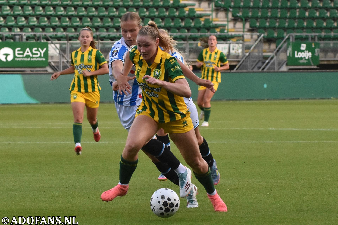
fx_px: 1760
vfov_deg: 7.3
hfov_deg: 11.0
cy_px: 112
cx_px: 169
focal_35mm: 188
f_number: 5
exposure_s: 1/1250
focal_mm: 125
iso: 1400
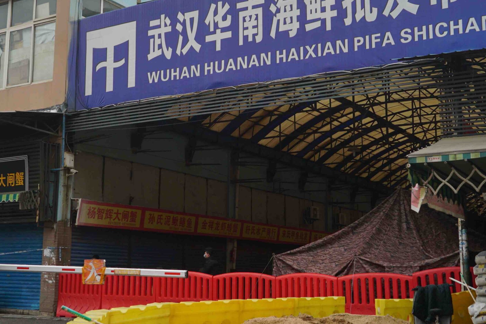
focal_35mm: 50
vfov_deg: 27.0
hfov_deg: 39.5
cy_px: 142
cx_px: 212
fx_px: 675
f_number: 7.1
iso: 320
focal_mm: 33
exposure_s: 1/125
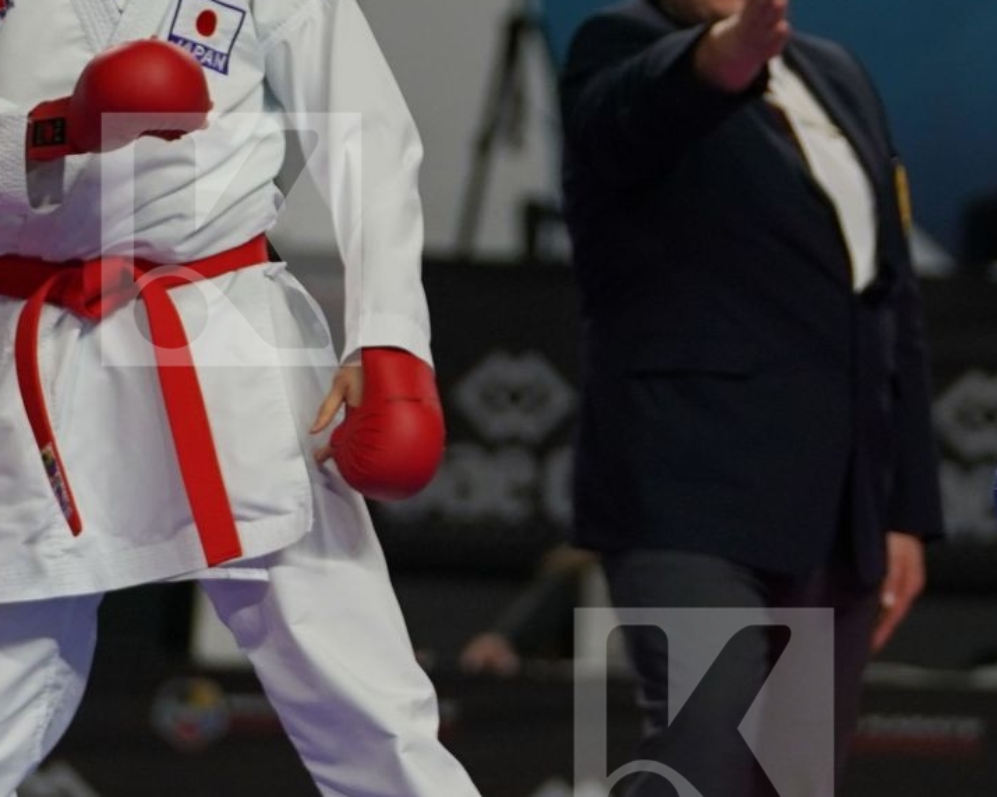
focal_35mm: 456
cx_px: 704
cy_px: 240
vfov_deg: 3.4
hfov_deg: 4.2
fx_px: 13455
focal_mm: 129
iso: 800
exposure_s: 1/1000
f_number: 2.8
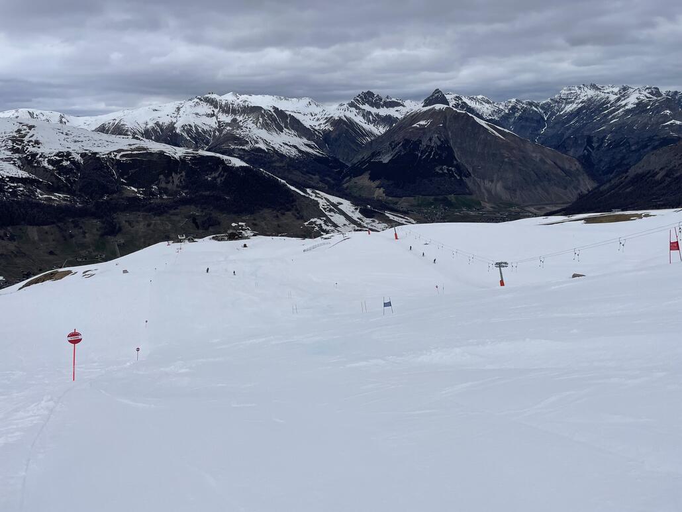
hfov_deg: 67.3
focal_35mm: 26
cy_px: 256
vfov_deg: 53.1
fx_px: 512
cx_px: 341
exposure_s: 1/14925
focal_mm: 4.2
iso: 32
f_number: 1.6
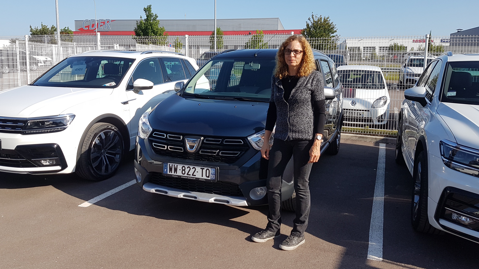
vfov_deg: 40.1
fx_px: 368
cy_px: 115
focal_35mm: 29
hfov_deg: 66.1
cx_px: 235
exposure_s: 1/1492
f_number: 1.7
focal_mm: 4.2
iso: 40
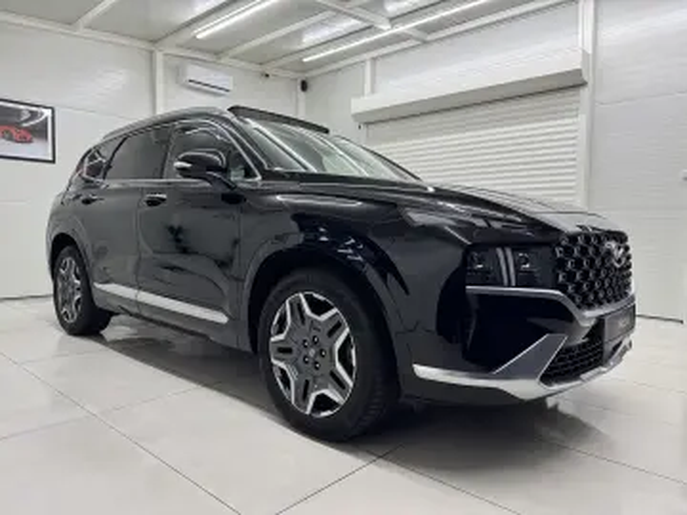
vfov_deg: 56.8
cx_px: 344
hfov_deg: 71.6
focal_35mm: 24
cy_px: 258
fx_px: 476
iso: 200
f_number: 1.78
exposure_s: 1/100
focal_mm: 6.76
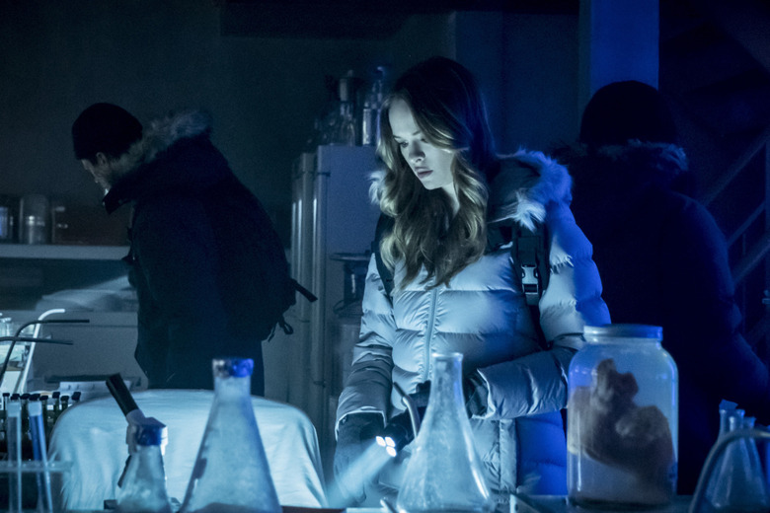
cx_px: 385
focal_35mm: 51
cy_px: 256
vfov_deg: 26.5
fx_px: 1091
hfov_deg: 38.9
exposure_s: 1/60
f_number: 2.8
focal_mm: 34.2
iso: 10000
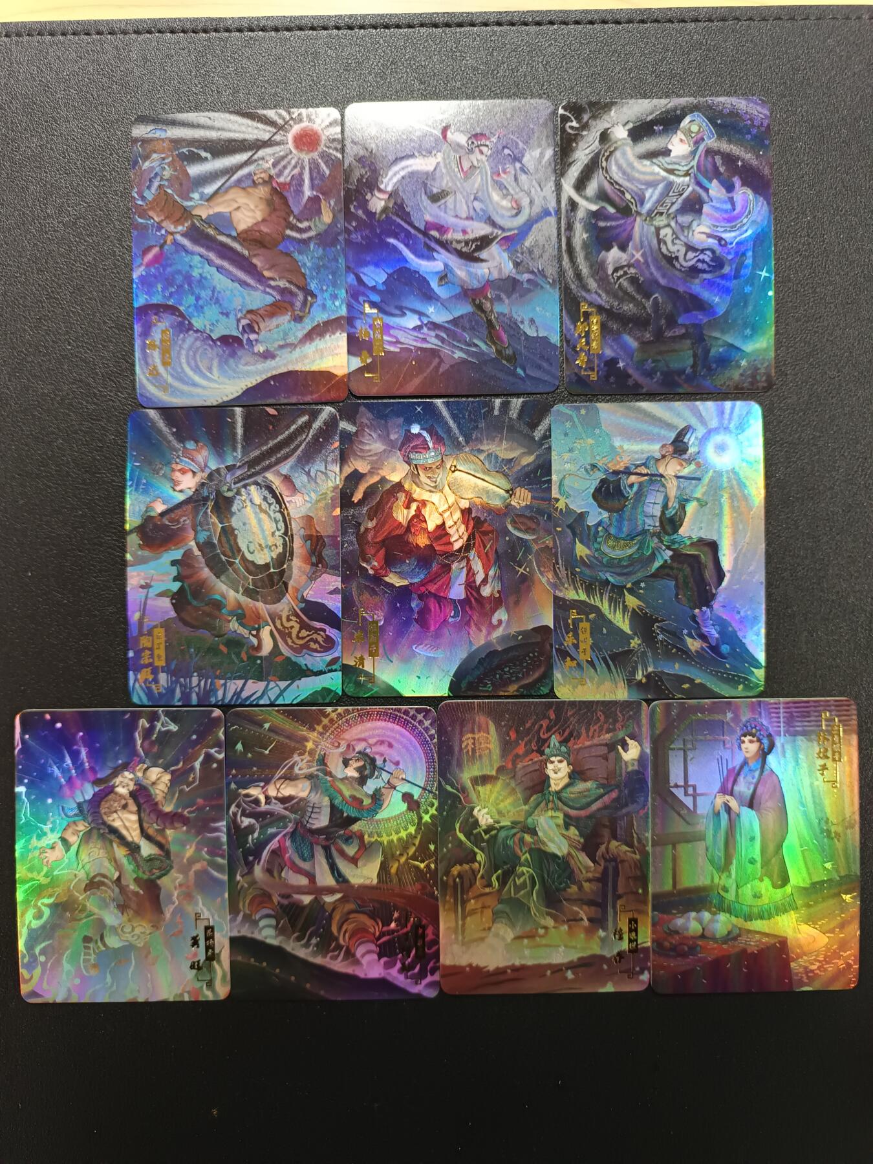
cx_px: 436
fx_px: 807
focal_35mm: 24
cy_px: 582
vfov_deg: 71.6
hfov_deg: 56.8
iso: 1287
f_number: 1.7
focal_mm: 5.31
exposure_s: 1/25
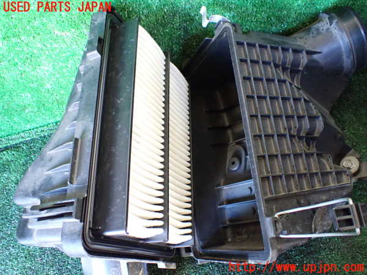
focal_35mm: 30
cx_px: 184
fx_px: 318
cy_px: 138
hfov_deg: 60.0
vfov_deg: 46.8
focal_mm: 5.4
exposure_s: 1/30
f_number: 2.3
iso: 1000
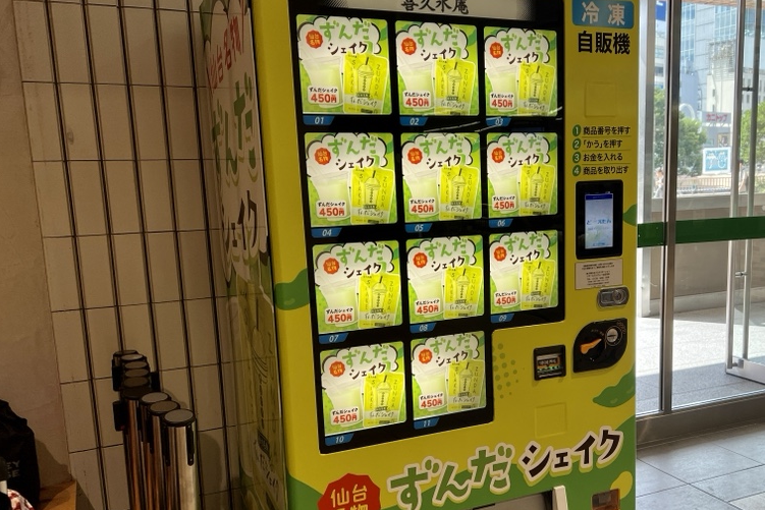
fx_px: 765
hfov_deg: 52.6
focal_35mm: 36
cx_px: 472
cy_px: 308
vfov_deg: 36.7
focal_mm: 5.7
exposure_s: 1/591
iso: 50
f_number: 1.5
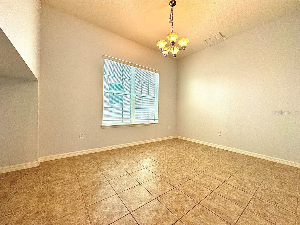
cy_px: 112
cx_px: 150
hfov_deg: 102.1
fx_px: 121
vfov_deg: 85.7
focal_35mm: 14
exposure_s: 1/60
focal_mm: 2.22
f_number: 2.2
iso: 200
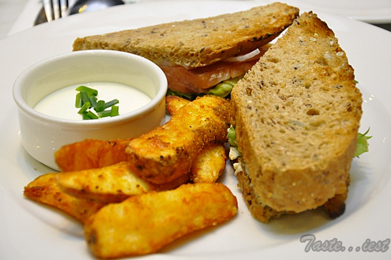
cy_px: 130
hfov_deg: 21.9
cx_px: 196
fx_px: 1009
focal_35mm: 93
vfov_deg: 14.7
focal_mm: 62
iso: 2000
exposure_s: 1/60
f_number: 5.3
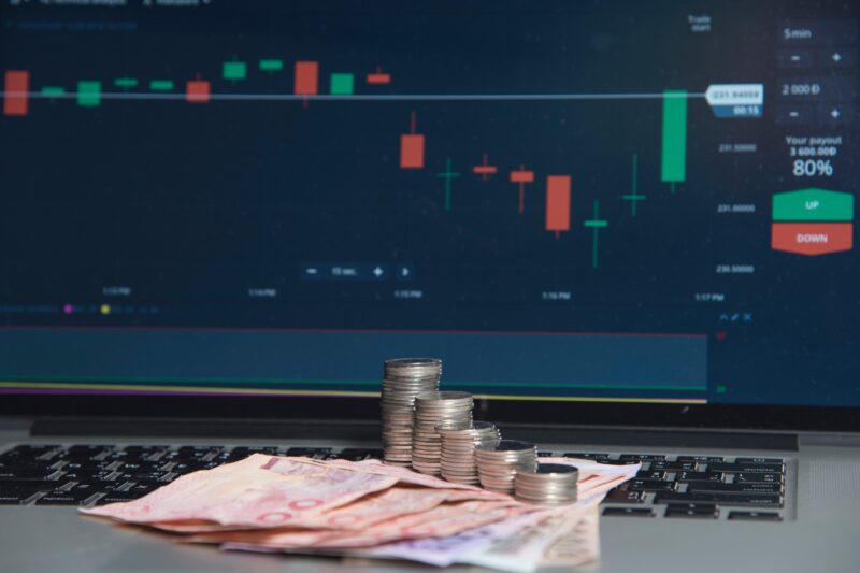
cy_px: 286
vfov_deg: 11.4
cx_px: 430
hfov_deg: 17.1
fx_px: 2866
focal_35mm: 120
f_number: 5.6
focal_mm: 120
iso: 160
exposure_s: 1/50
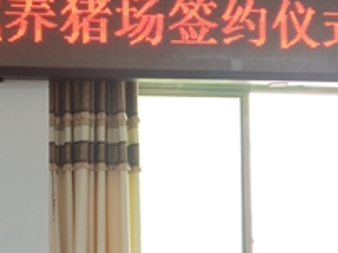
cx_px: -12
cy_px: 205
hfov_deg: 28.9
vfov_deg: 23.2
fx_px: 605
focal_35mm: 62
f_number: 1.7
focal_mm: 4.27
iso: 161
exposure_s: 1/50
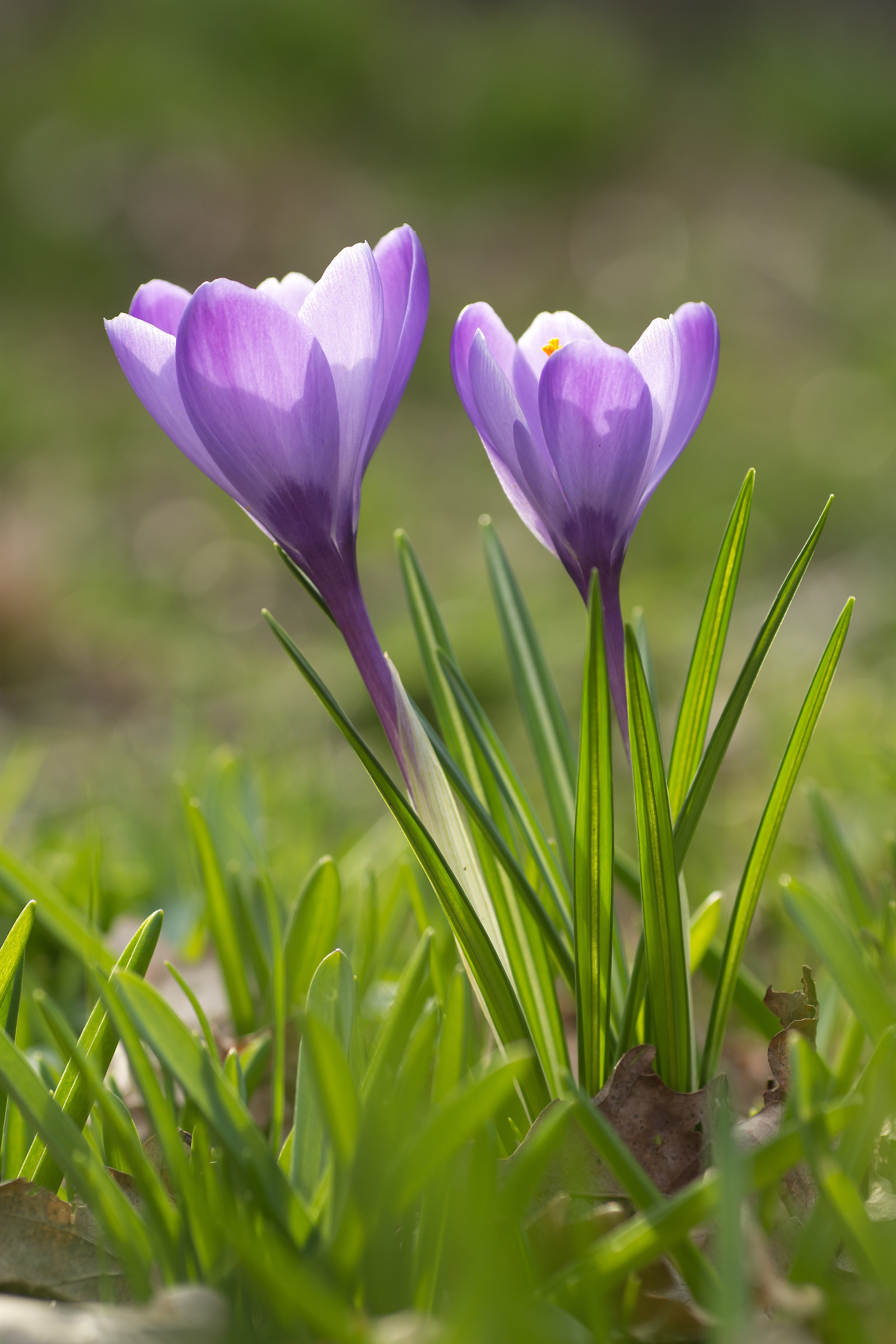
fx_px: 5040
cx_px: 448
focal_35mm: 135
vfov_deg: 15.2
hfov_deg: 10.2
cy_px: 672
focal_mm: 90
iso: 125
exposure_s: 1/200
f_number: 5
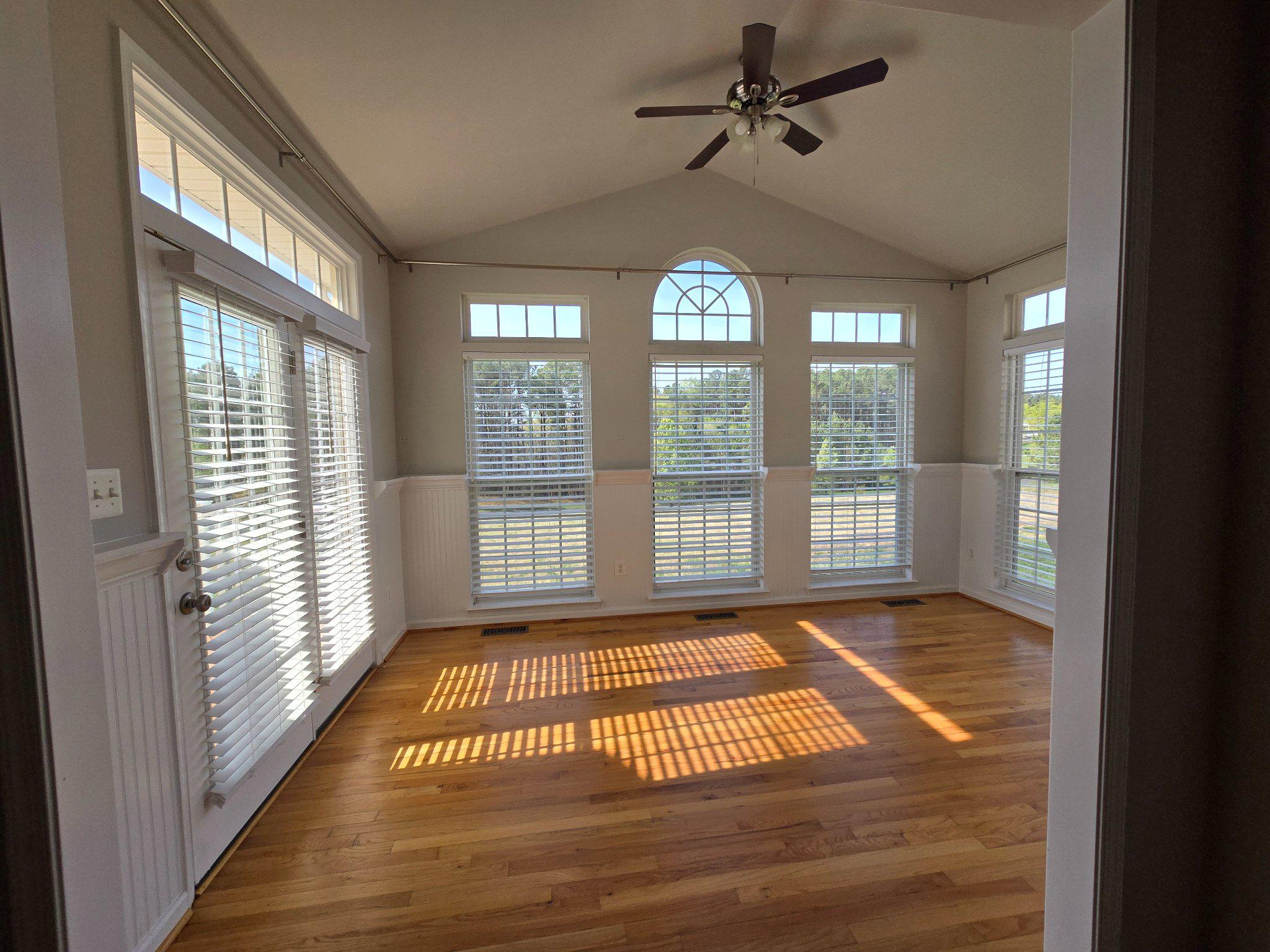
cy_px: 476
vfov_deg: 89.9
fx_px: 477
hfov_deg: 106.2
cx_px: 635
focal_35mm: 13
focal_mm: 2.2
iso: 50
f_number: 2.2
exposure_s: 1/538
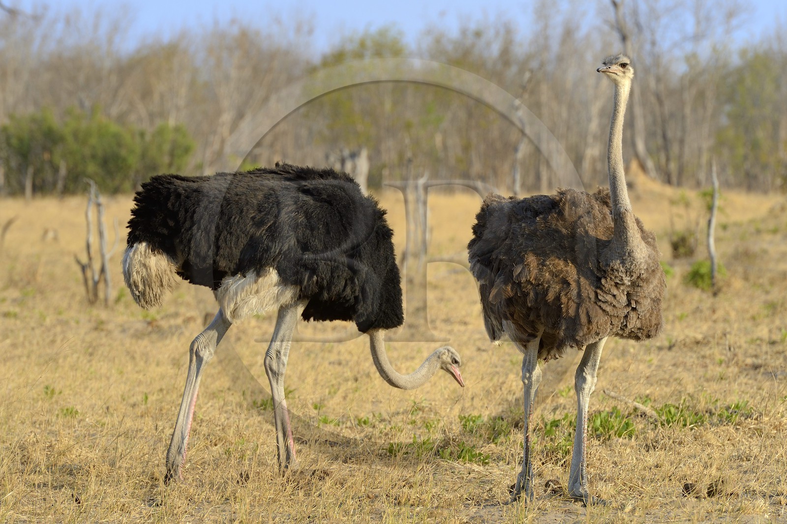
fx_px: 6119
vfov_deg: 4.9
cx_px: 394
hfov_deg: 7.4
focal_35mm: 280
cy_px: 262
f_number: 8
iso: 400
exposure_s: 1/400
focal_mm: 280
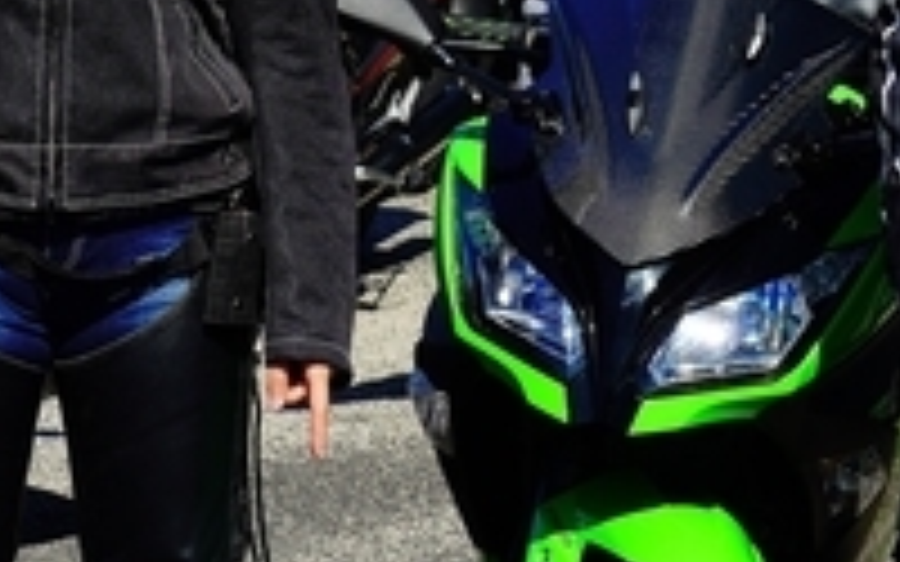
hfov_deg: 17.6
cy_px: 256
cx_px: 644
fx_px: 2894
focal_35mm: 118
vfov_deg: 11.1
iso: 100
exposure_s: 1/160
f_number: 8
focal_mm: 29
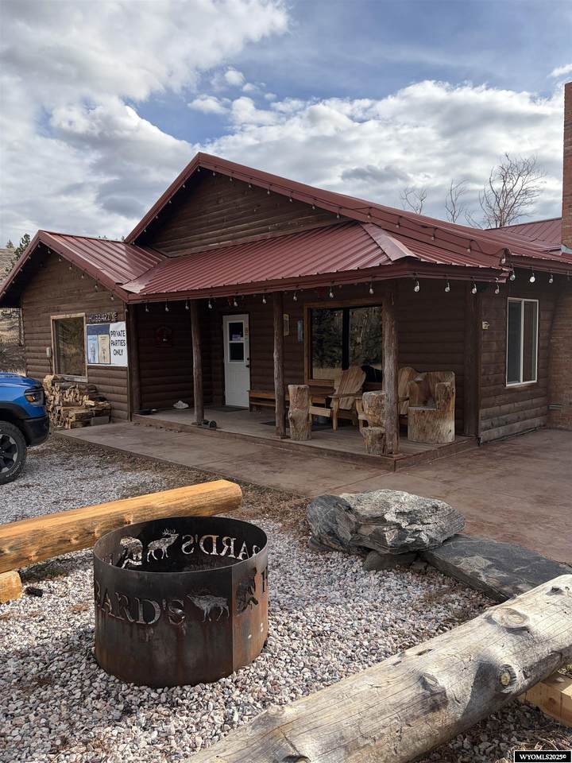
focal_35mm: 26
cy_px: 382
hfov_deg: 53.1
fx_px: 573
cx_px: 286
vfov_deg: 67.3
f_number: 1.6
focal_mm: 5.96
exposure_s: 1/2639
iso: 50
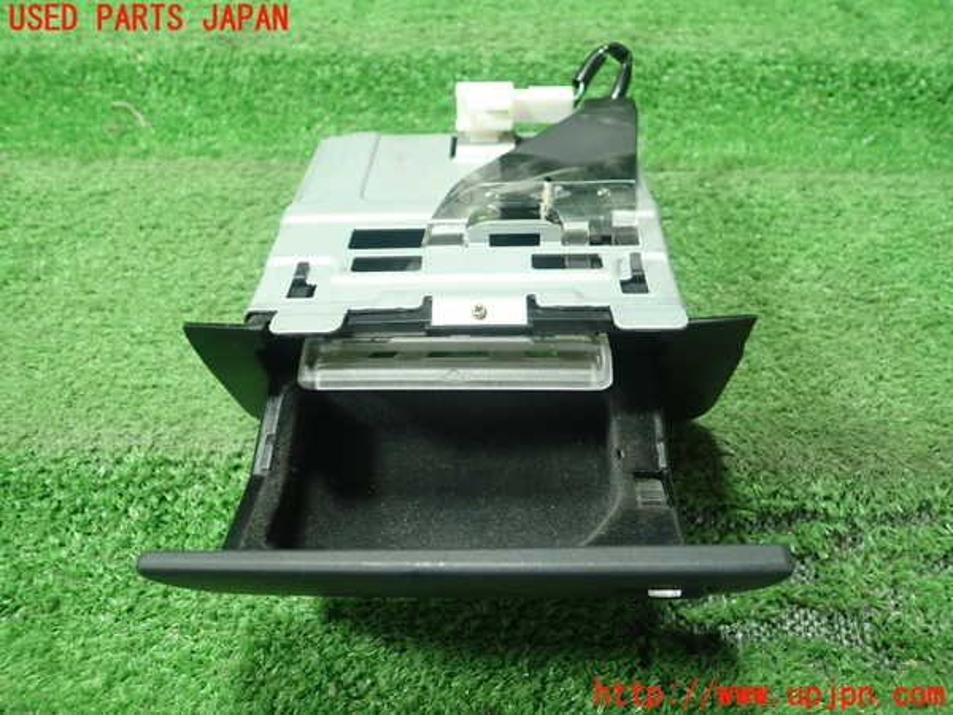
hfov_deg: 60.0
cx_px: 476
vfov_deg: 46.8
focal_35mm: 30
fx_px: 826
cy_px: 358
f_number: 2.3
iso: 640
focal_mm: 5.5
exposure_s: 1/125
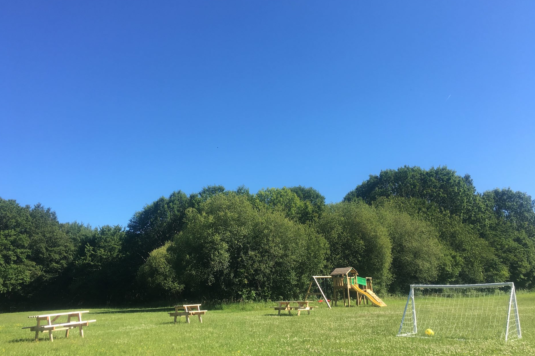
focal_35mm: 31
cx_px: 263
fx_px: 461
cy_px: 175
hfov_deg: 60.3
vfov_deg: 42.3
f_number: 2.2
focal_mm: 4.15
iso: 25
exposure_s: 1/845
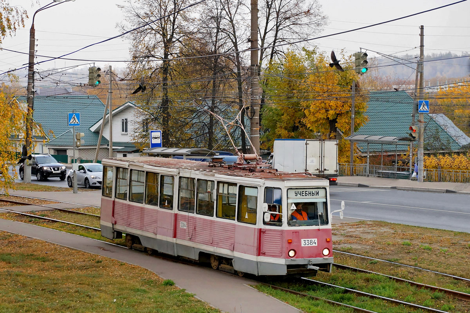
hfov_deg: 18.2
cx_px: 235
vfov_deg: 12.2
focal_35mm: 112
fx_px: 1469
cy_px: 156
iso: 400
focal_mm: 75
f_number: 5.6
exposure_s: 1/400
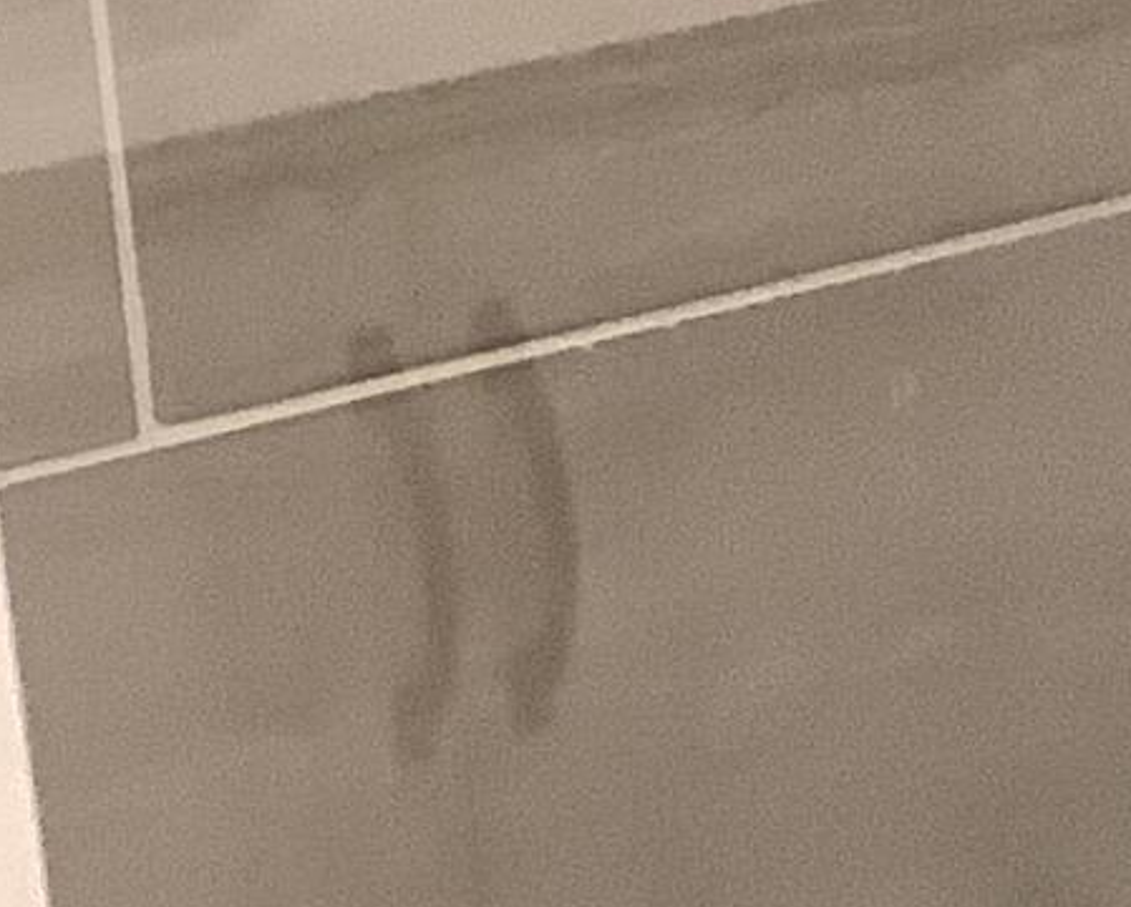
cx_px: 2073
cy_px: 1061
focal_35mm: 202
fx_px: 6767
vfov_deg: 7.6
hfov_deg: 9.1
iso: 160
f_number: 2.4
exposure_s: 1/50
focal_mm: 3.3
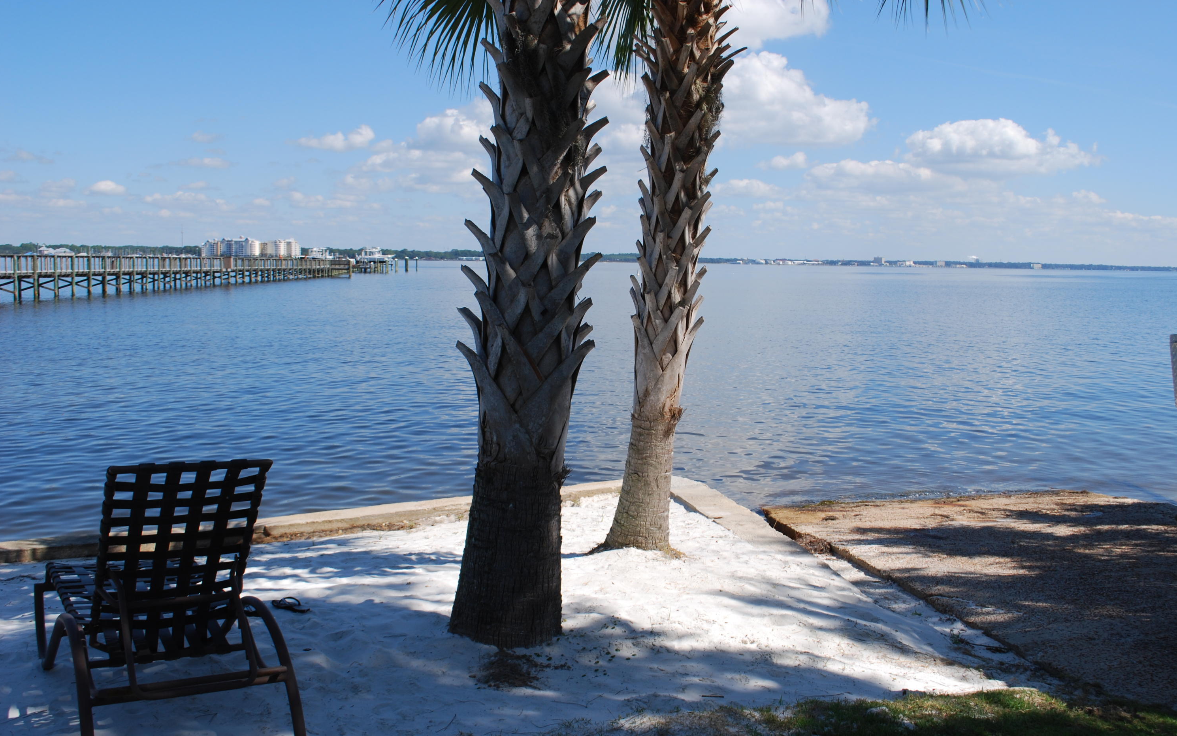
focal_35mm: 37
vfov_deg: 34.4
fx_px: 1187
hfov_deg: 52.7
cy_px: 380
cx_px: 591
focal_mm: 24
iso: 100
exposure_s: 1/250
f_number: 8
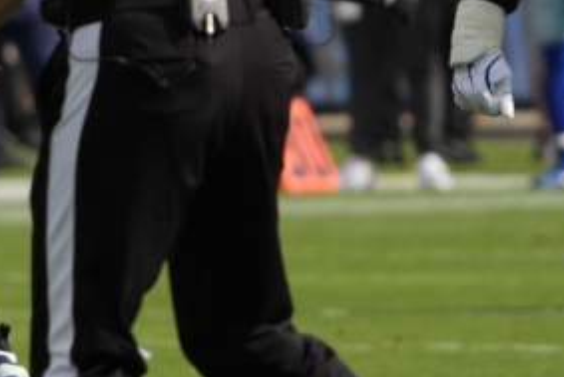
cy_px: -79
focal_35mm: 1457
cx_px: -239
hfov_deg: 1.4
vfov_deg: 0.9
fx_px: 22837
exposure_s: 1/3200
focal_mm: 350
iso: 640
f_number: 6.3
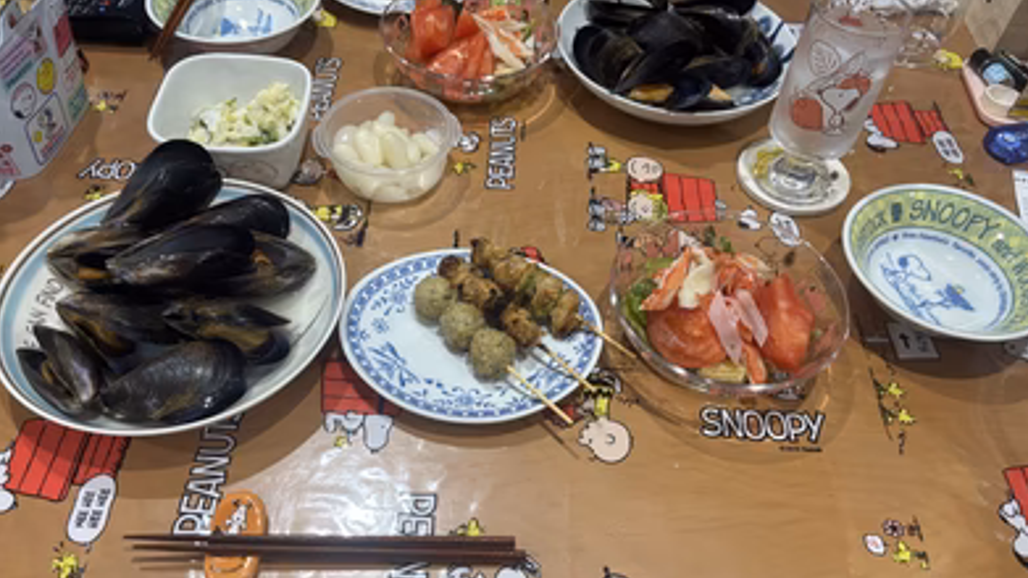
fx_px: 791
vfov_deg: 40.0
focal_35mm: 29
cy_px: 347
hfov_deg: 66.1
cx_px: 521
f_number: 1.6
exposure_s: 1/60
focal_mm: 5.96
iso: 250
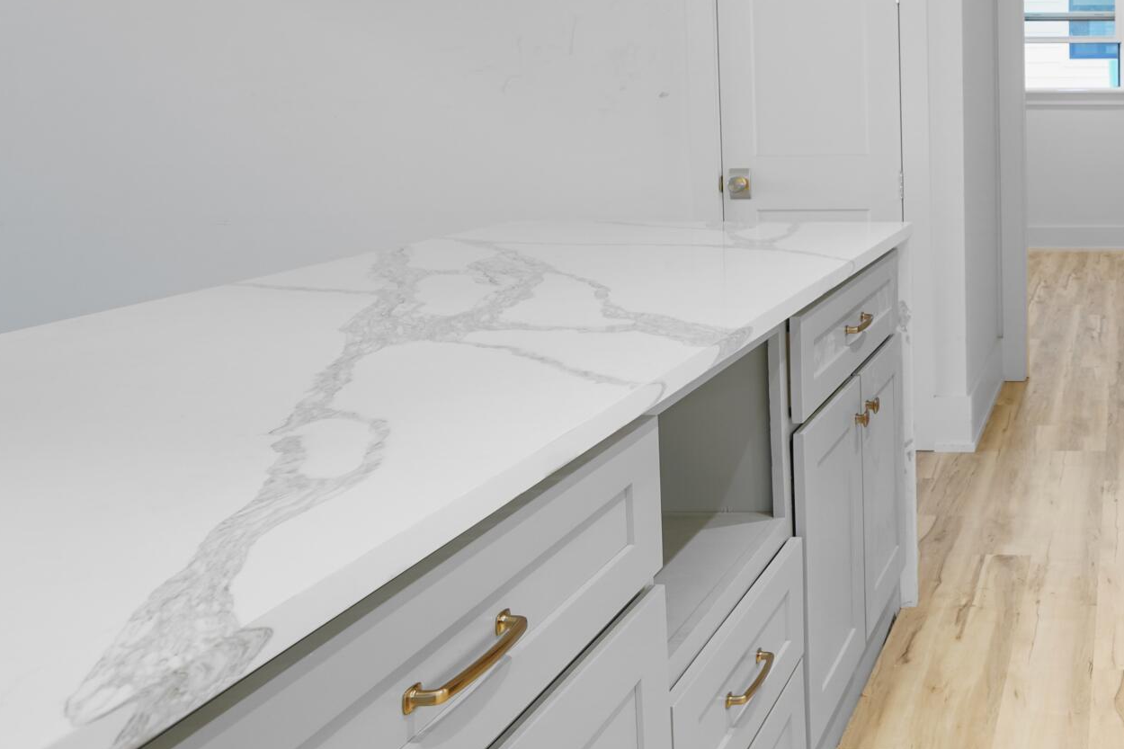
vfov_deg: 36.0
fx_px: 1124
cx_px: 1127
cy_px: 183
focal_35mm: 36
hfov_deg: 44.9
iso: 100
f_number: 4
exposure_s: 1/5
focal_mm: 10
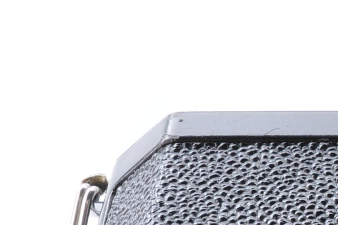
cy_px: 231
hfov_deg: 6.9
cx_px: 672
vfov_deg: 4.8
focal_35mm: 287
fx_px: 2693
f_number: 18
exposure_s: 1/200
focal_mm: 40
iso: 200
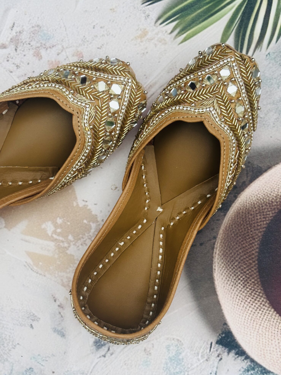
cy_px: 188
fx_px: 563
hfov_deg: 28.0
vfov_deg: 36.8
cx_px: 140
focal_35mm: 52
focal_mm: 5.96
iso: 160
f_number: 1.6
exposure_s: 1/33
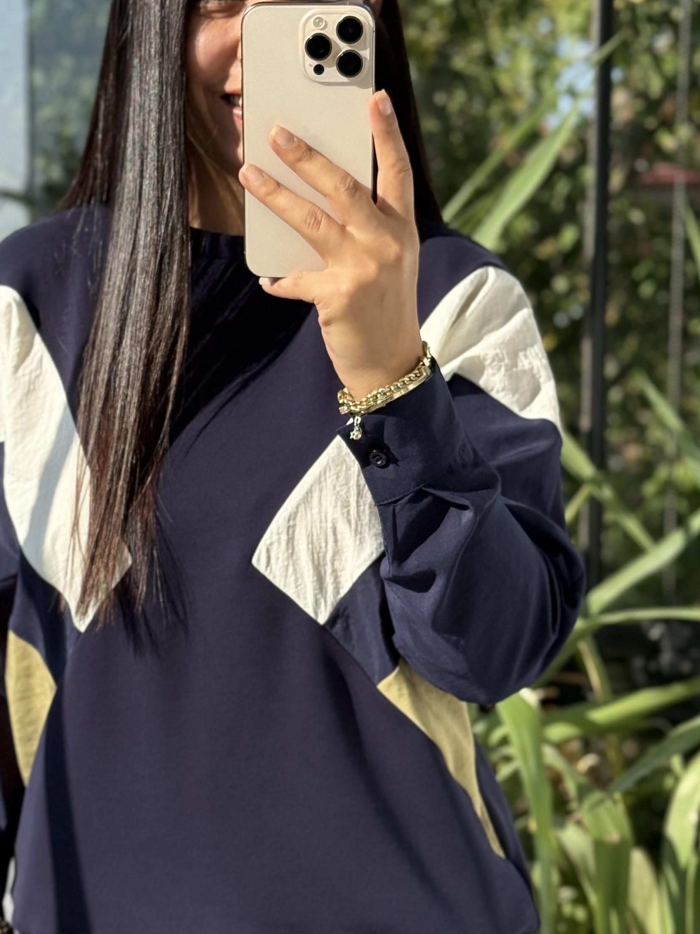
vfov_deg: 22.5
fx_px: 2346
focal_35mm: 87
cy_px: 570
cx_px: 243
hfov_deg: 16.9
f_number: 1.78
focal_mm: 6.76
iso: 64
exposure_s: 1/1203
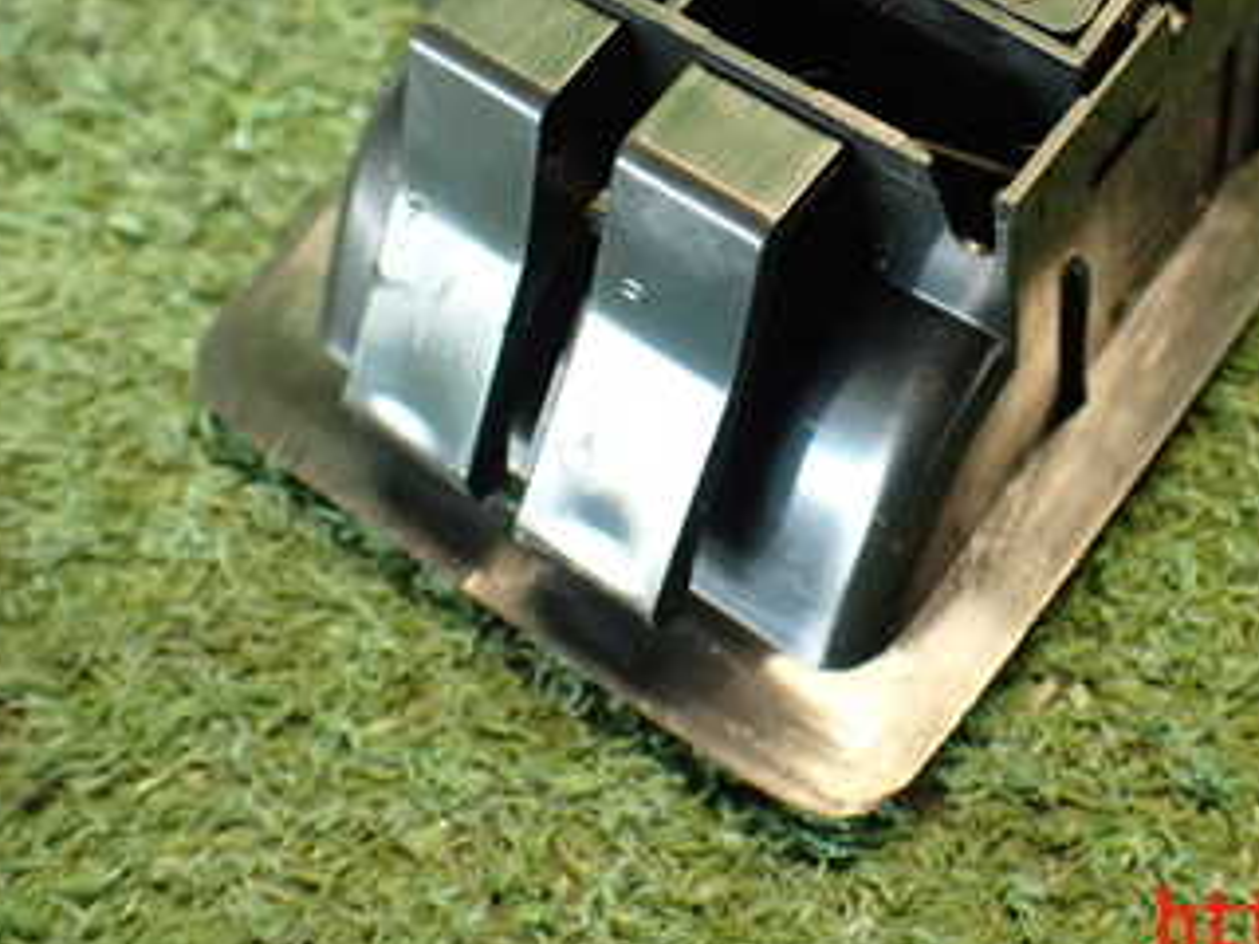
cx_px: 866
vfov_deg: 23.7
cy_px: 90
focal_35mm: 60
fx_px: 2182
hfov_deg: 31.9
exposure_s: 1/30
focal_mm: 5.79
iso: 500
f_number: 2.4
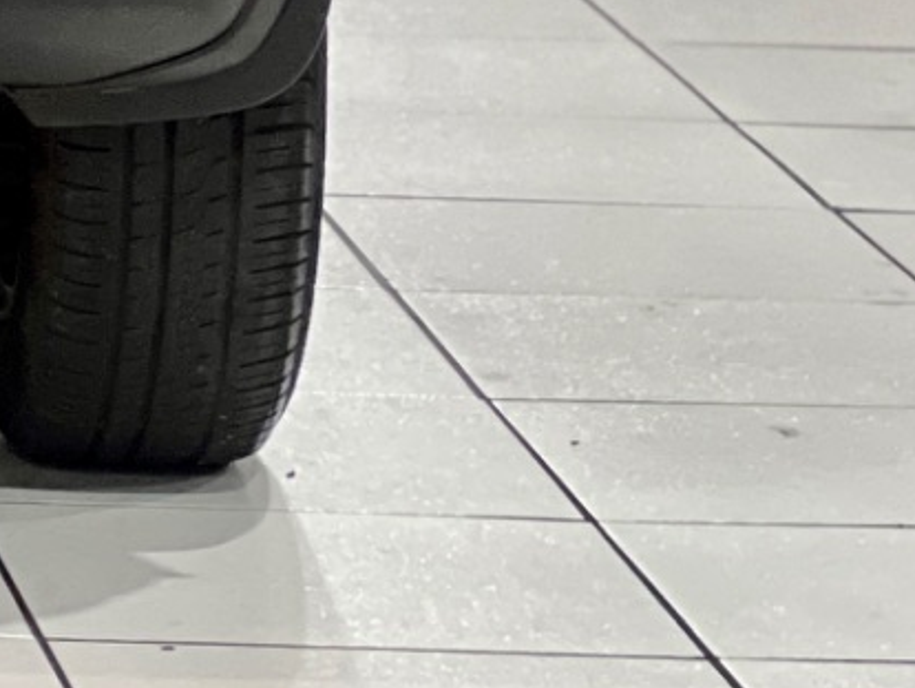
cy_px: -827
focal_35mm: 357
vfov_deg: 4.1
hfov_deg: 5.4
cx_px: -959
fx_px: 9442
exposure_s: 1/24
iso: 400
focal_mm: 9
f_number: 2.8
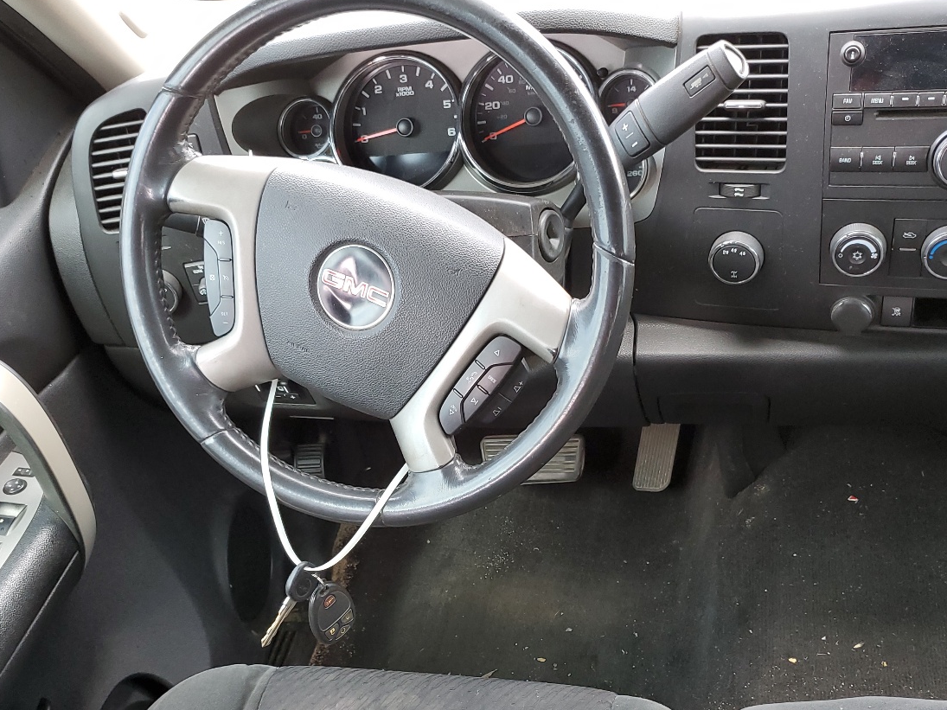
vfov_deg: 37.1
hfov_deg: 49.0
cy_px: 496
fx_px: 1039
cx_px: 477
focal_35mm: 38
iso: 63
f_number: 1.5
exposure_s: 1/60.2
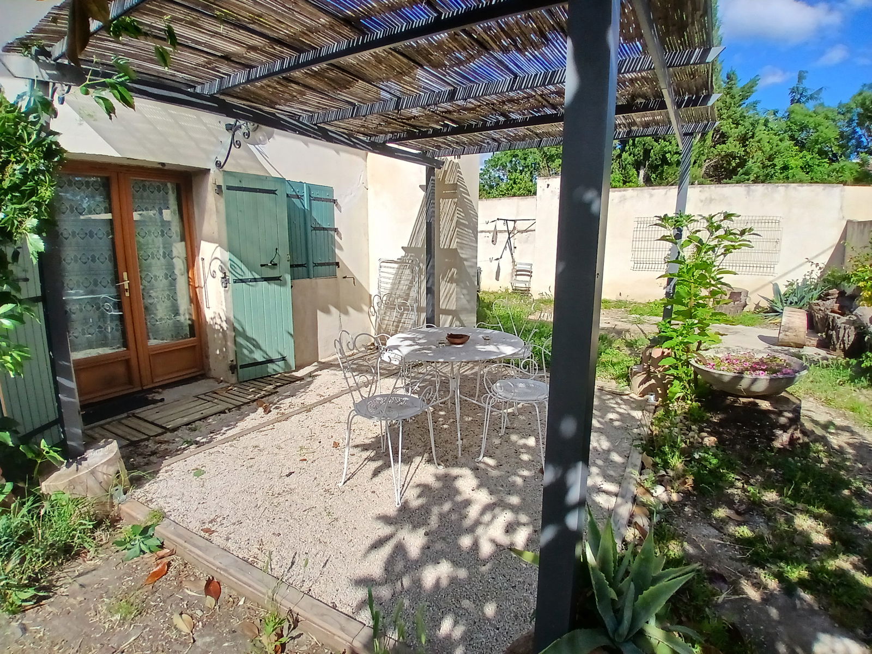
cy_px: 327
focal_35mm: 17
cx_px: 436
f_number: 2.2
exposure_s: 1/1362
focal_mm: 1.4
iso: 50
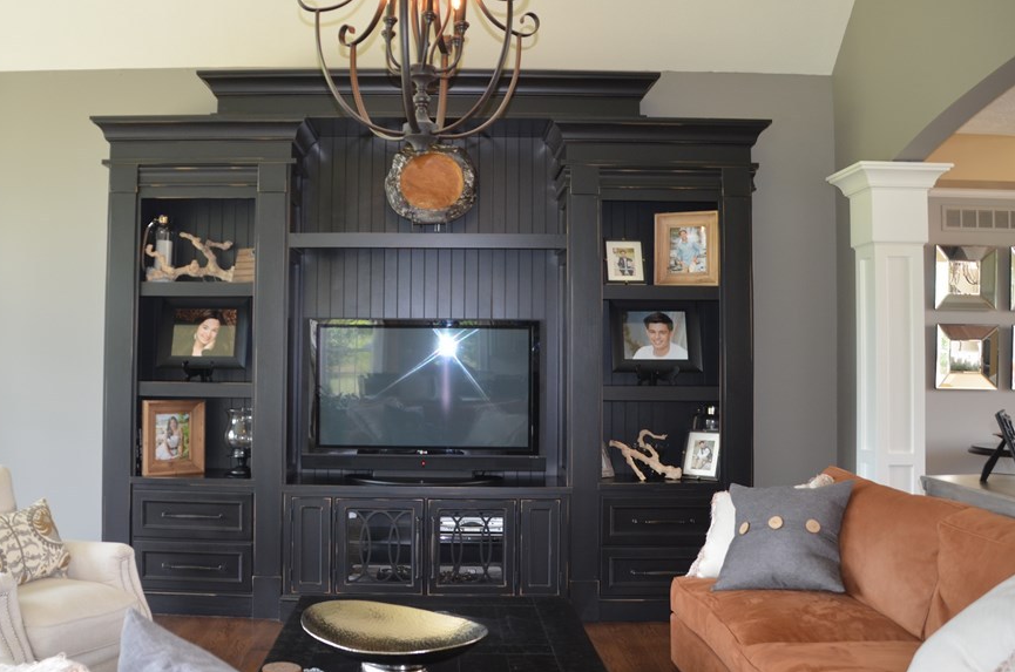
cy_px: 290
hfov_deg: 55.4
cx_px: 397
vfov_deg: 38.7
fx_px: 957
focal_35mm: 34
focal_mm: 18
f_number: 3.5
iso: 400
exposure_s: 1/80
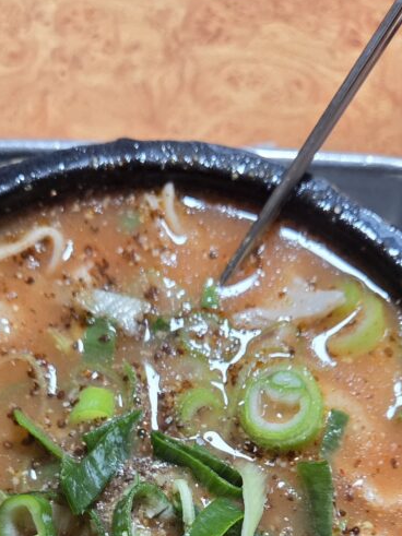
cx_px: 157
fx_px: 744
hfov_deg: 30.2
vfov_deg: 36.0
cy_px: 528
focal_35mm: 48
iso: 200
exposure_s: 1/120
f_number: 1.8
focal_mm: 5.4
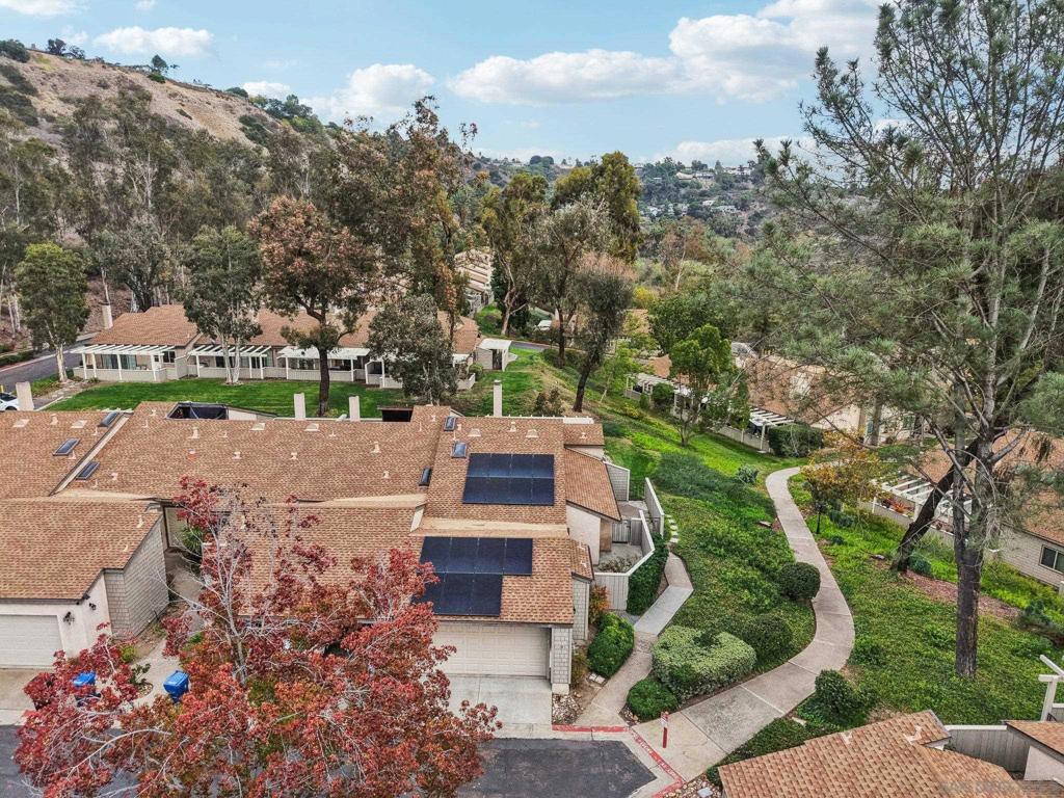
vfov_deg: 56.8
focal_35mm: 24
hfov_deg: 71.6
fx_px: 738
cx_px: 532
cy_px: 399
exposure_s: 1/4000
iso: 290
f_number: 1.8
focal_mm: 8.7
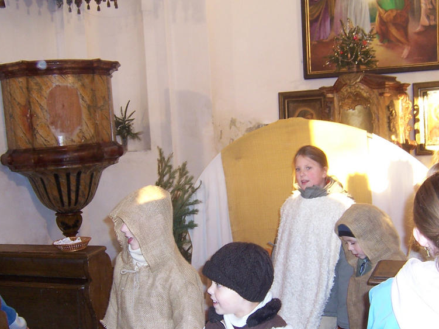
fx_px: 571
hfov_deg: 42.1
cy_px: 206
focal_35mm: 45
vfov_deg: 32.0
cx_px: 230
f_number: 2.8
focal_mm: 5.5
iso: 140
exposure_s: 1/60
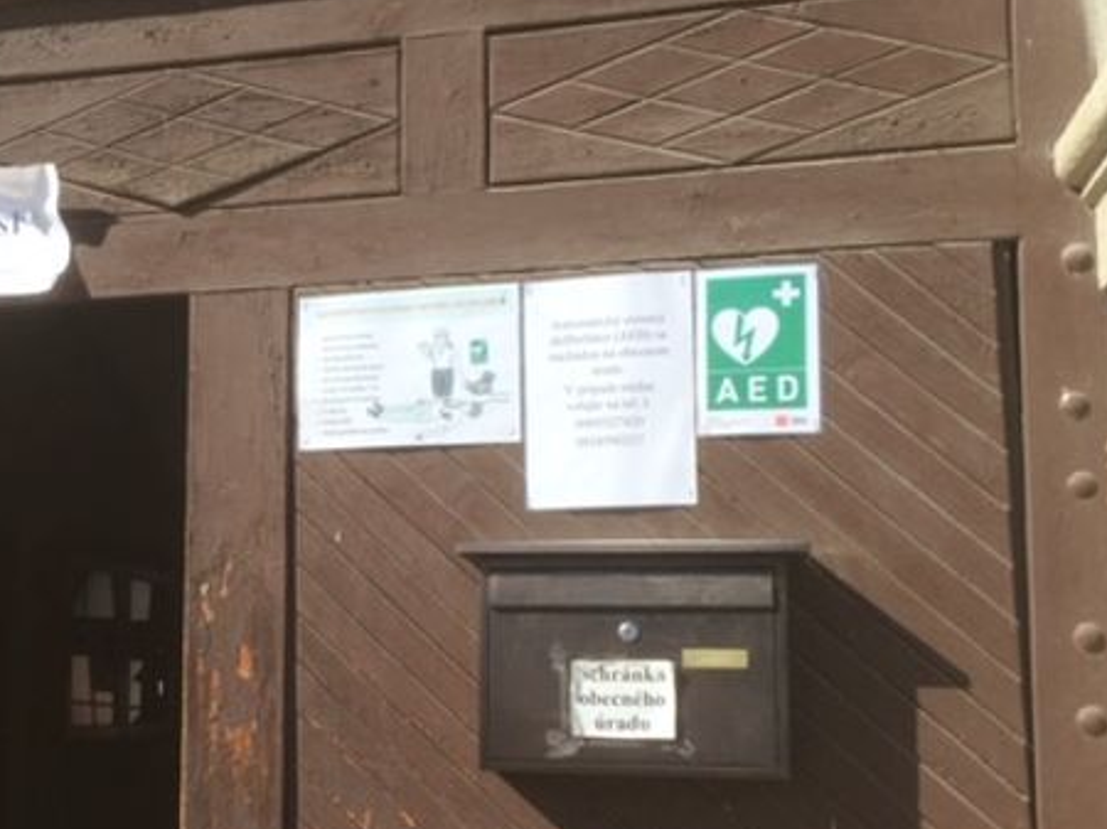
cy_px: 544
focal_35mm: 49
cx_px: 278
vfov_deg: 29.5
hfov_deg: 38.0
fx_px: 1566
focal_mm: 4.15
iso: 32
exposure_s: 1/1414
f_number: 2.2
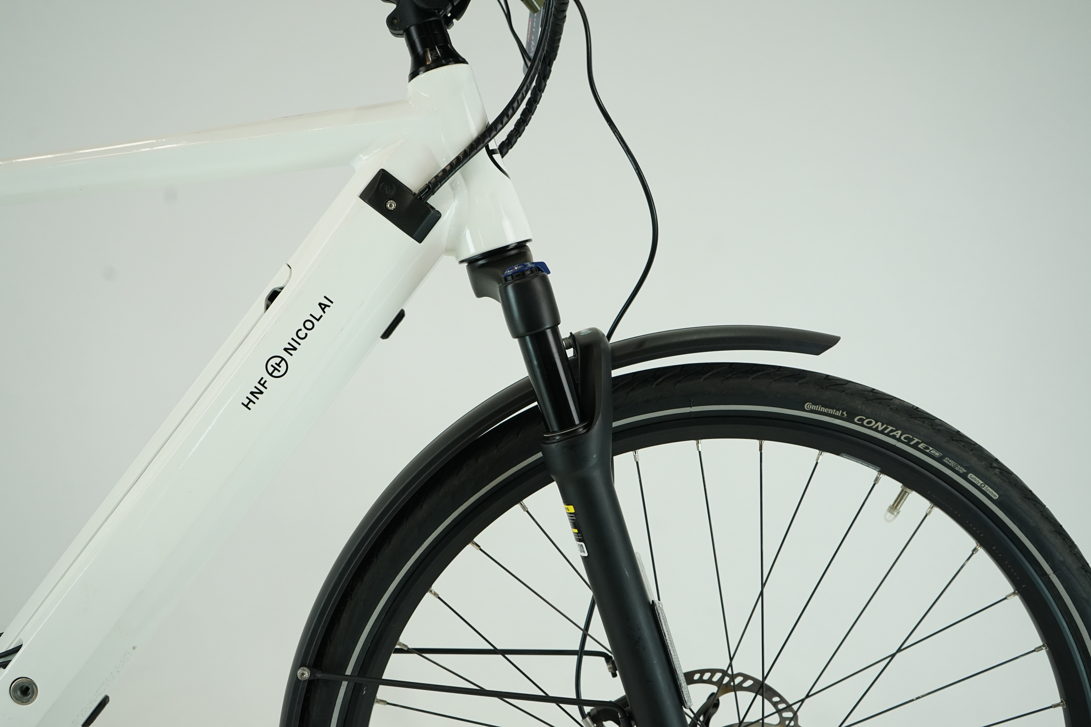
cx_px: 546
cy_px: 364
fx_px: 1000
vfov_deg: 40.0
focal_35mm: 33
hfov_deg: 57.2
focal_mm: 33
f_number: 5.6
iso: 1000
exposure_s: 1/200
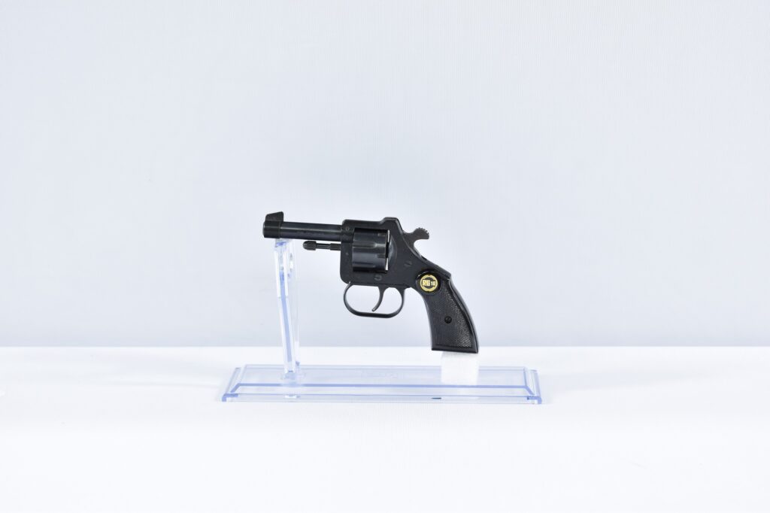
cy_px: 256
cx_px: 385
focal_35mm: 75
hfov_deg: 27.0
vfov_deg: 18.2
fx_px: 1604
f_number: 5.6
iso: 640
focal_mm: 50
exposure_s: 1/20
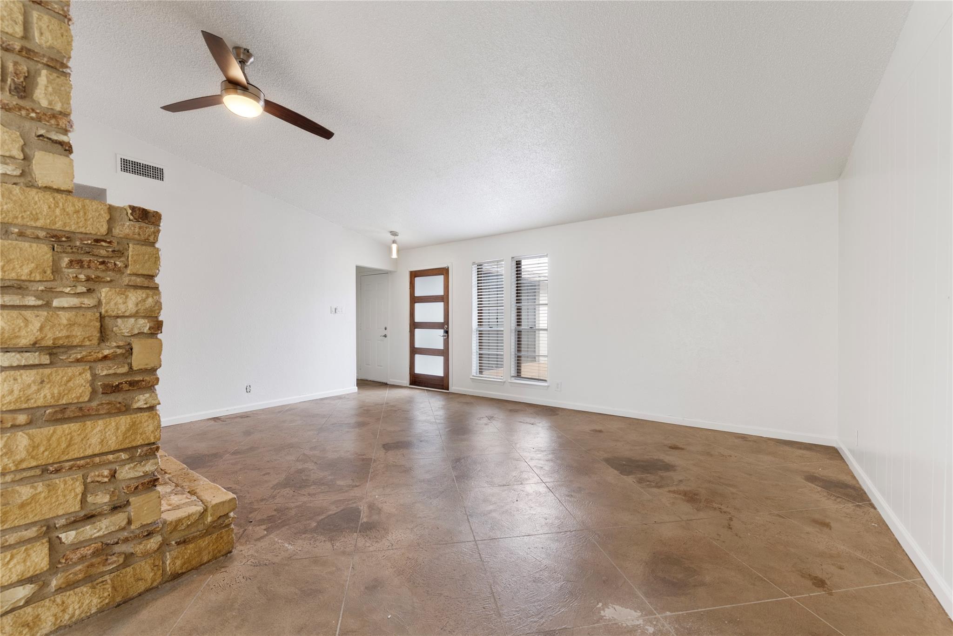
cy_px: 318
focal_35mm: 14
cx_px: 476
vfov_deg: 81.2
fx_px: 371
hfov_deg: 104.2
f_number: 8
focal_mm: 14
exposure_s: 1/2.5
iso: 400
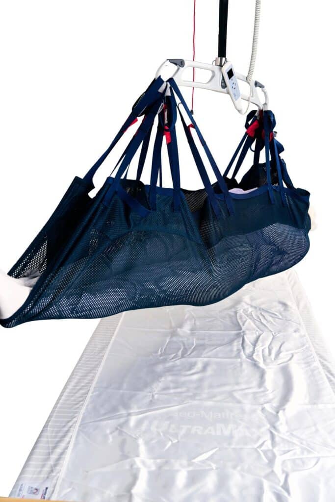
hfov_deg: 36.0
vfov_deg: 51.9
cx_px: 168
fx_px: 516
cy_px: 251
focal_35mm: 37
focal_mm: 37
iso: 125
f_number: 4
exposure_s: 1/200
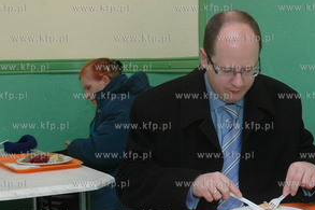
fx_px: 627
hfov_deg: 28.2
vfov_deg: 18.9
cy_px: 140
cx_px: 181
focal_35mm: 72
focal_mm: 35
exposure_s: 1/30
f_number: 5.6
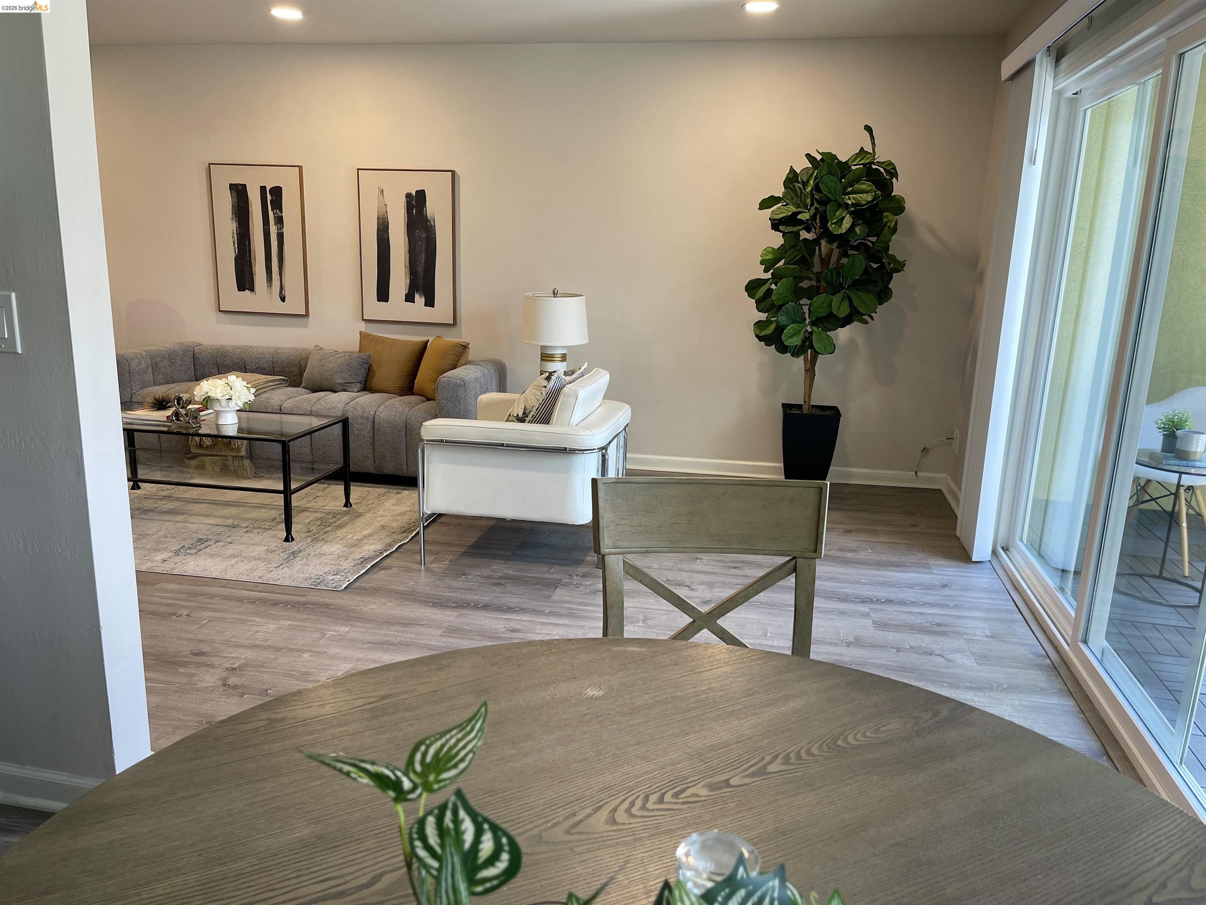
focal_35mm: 25
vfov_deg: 54.9
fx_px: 871
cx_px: 603
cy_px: 452
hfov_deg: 69.4
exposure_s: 1/60
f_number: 1.6
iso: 80
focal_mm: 5.1
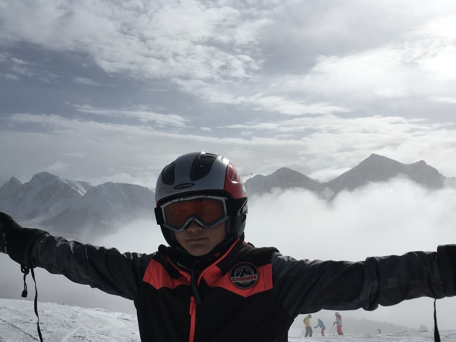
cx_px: 208
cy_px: 223
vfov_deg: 37.4
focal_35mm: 38
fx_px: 501
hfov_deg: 48.9
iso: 25
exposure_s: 1/10989
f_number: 2.2
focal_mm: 4.15
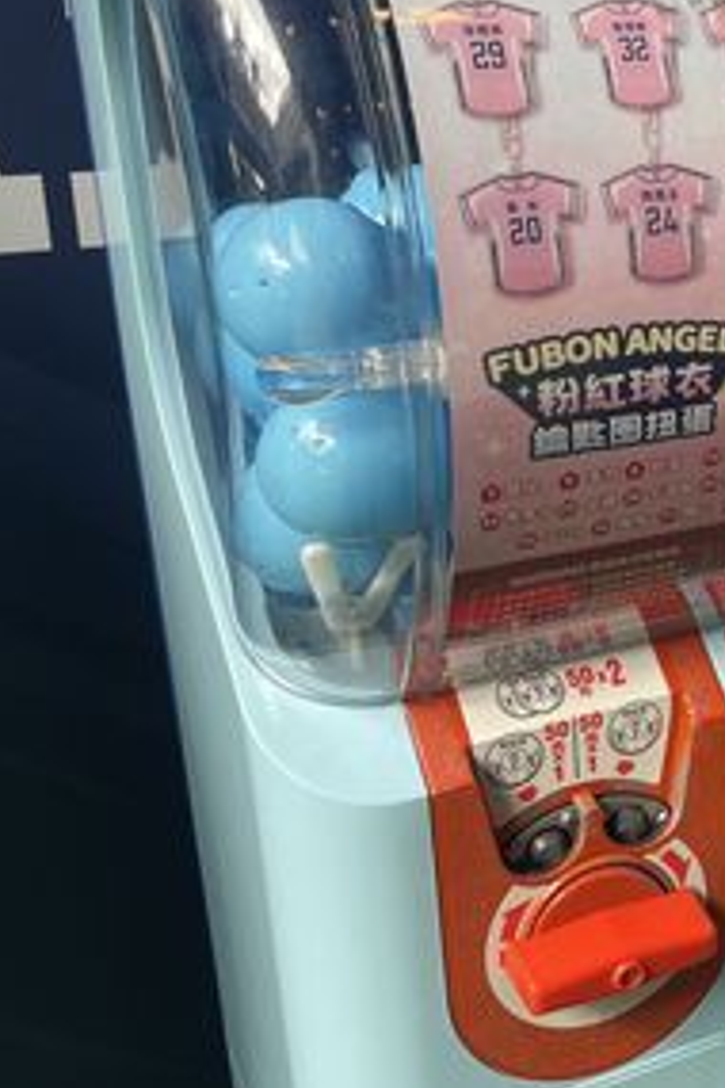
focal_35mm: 57
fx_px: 1722
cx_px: 1068
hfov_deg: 20.5
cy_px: 473
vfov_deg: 35.0
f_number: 1.6
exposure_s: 1/121
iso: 32
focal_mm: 4.2
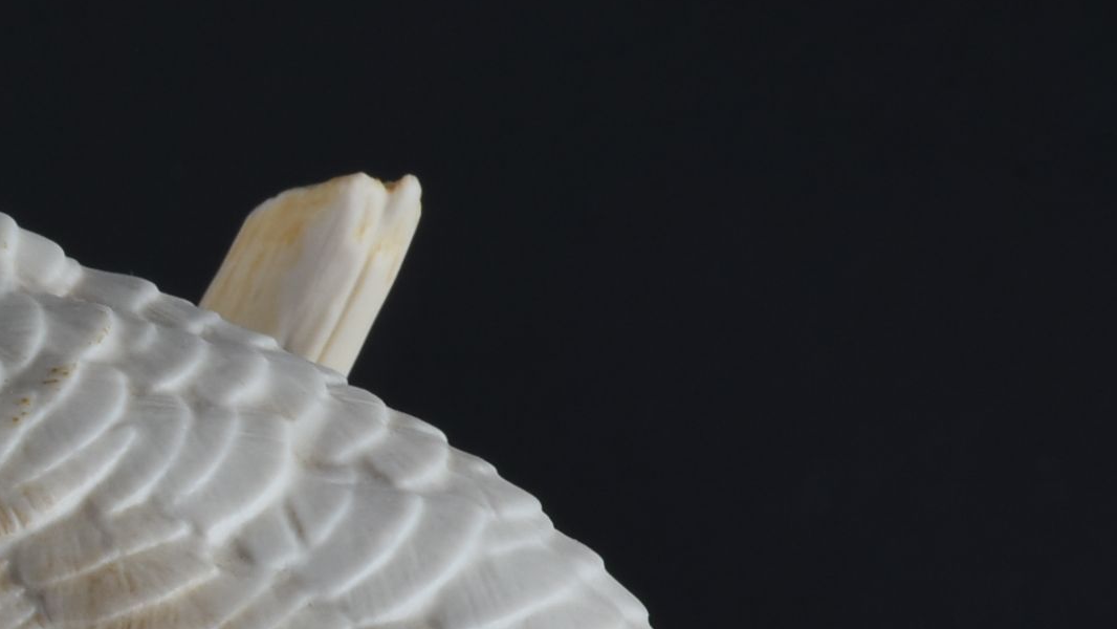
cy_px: 404
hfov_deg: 3.5
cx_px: -398
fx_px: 18307
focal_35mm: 618
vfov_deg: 2.0
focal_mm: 140
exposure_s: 1/250
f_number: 22
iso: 320
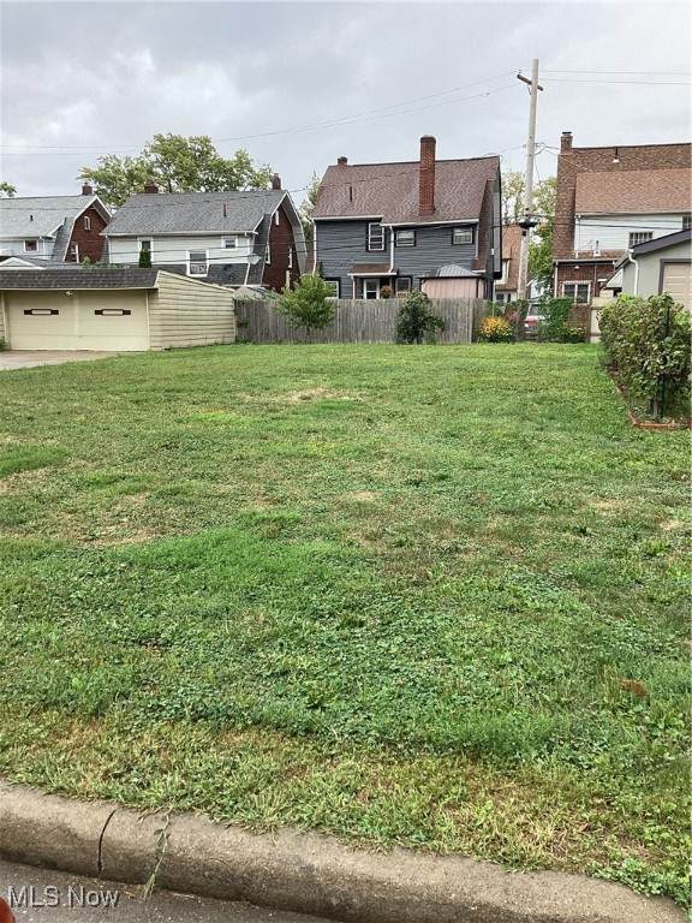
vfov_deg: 58.4
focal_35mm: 31
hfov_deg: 45.4
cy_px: 462
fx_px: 826
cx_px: 346
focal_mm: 3.3
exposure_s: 1/261
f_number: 2.4
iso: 25
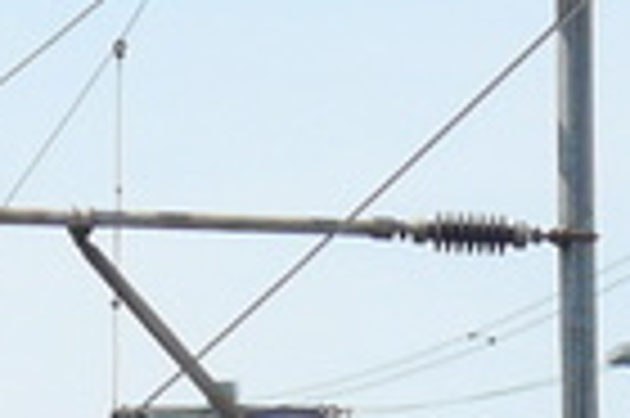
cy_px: 1425
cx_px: 634
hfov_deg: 2.5
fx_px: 14193
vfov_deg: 1.7
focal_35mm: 812
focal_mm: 18
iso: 100
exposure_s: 1/320
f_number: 5.6
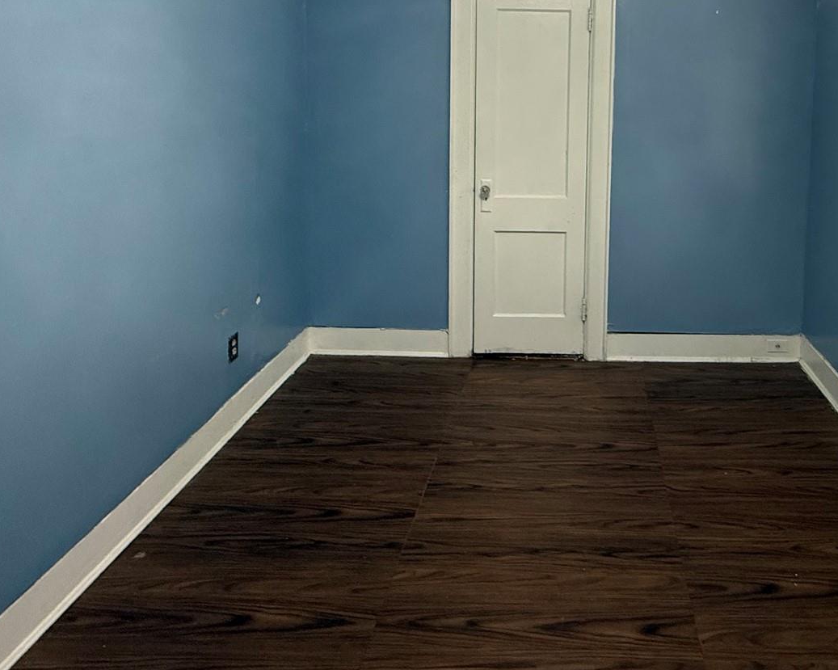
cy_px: 128
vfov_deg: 49.8
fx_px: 669
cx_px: 574
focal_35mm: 27
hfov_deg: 62.1
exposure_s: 1/60
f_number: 2.2
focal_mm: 2.22
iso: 200
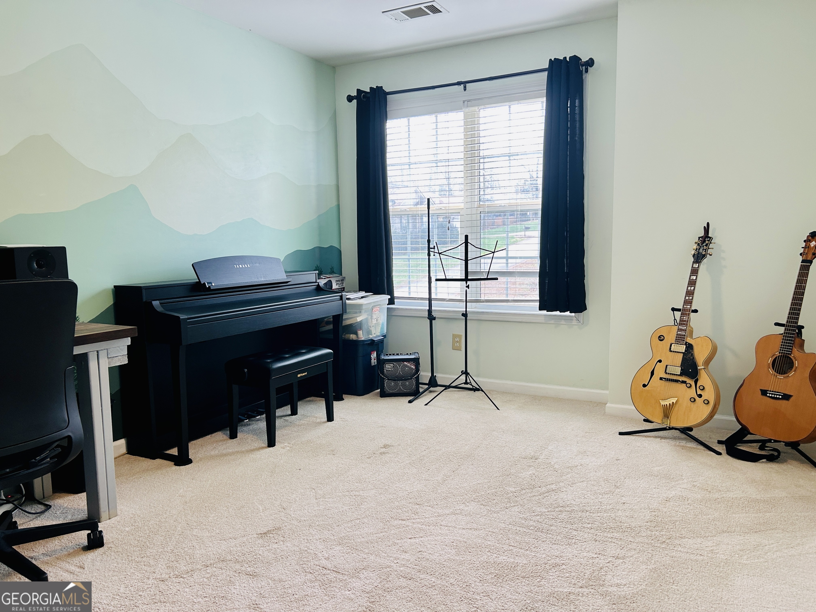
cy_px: 306
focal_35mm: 26
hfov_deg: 67.3
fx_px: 613
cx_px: 408
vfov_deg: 53.1
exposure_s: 1/120
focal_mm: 5.7
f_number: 1.5
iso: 80
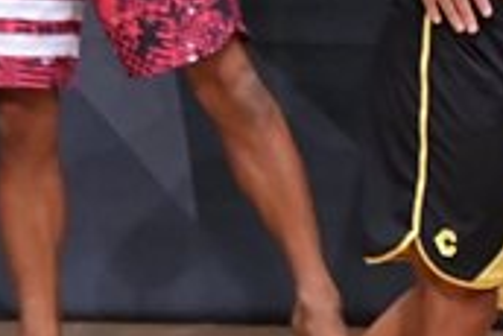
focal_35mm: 1281
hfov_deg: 1.6
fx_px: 17913
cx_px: 888
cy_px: 120
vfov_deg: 1.1
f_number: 5.6
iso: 6400
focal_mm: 190
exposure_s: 1/400
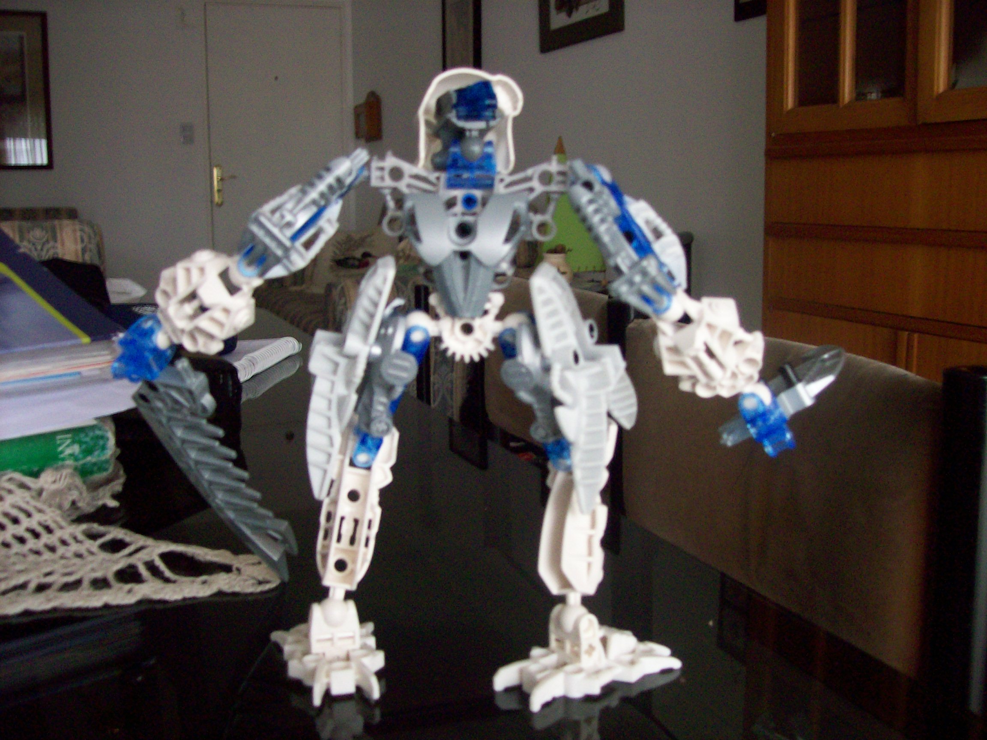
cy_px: 370
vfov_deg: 39.7
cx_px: 494
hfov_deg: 51.4
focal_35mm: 36
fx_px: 1026
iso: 160
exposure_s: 1/11.3
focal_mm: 6
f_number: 2.7
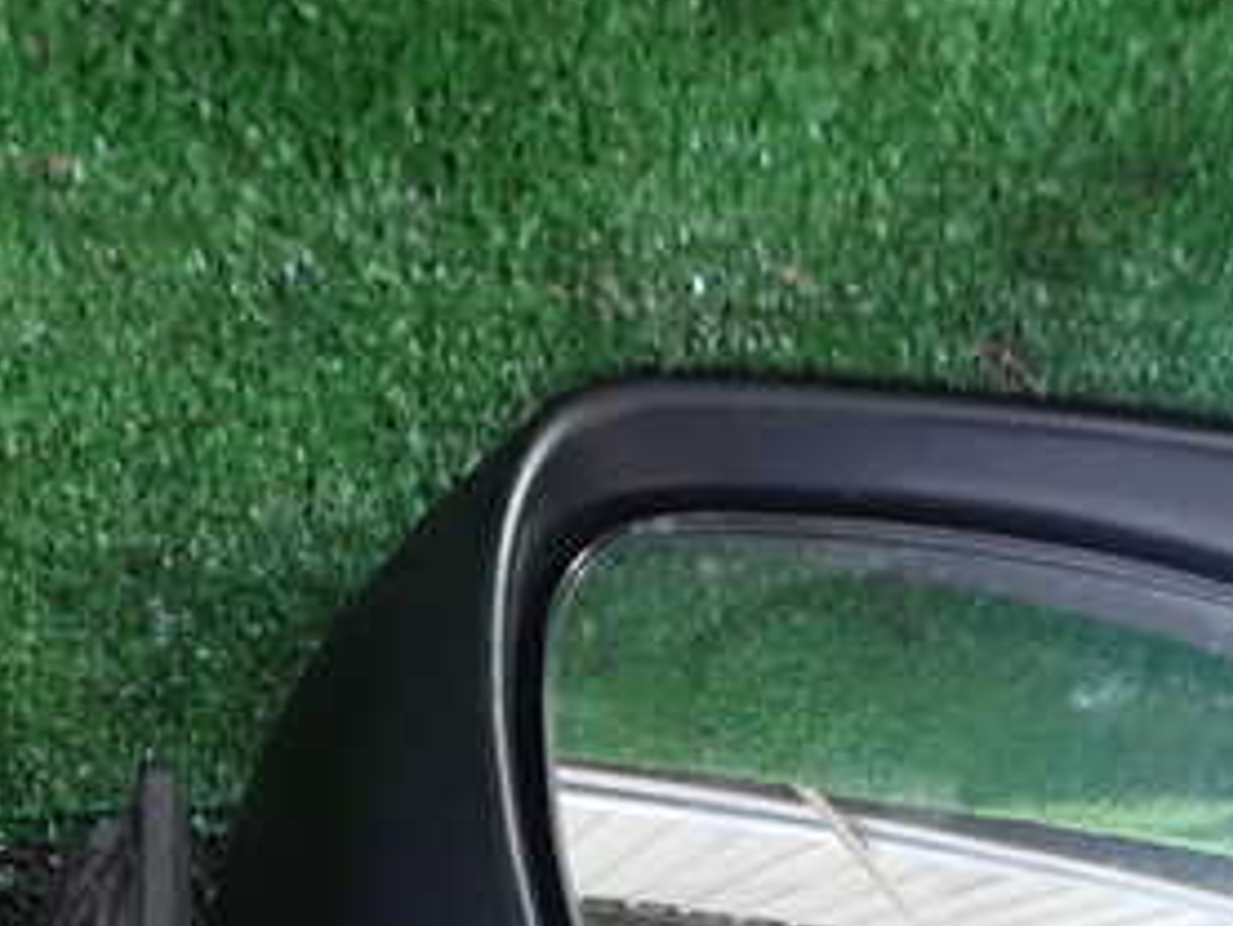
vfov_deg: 22.0
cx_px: 743
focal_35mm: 65
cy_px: 859
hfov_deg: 29.7
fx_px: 2316
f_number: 2.3
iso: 800
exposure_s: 1/25
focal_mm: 5.4
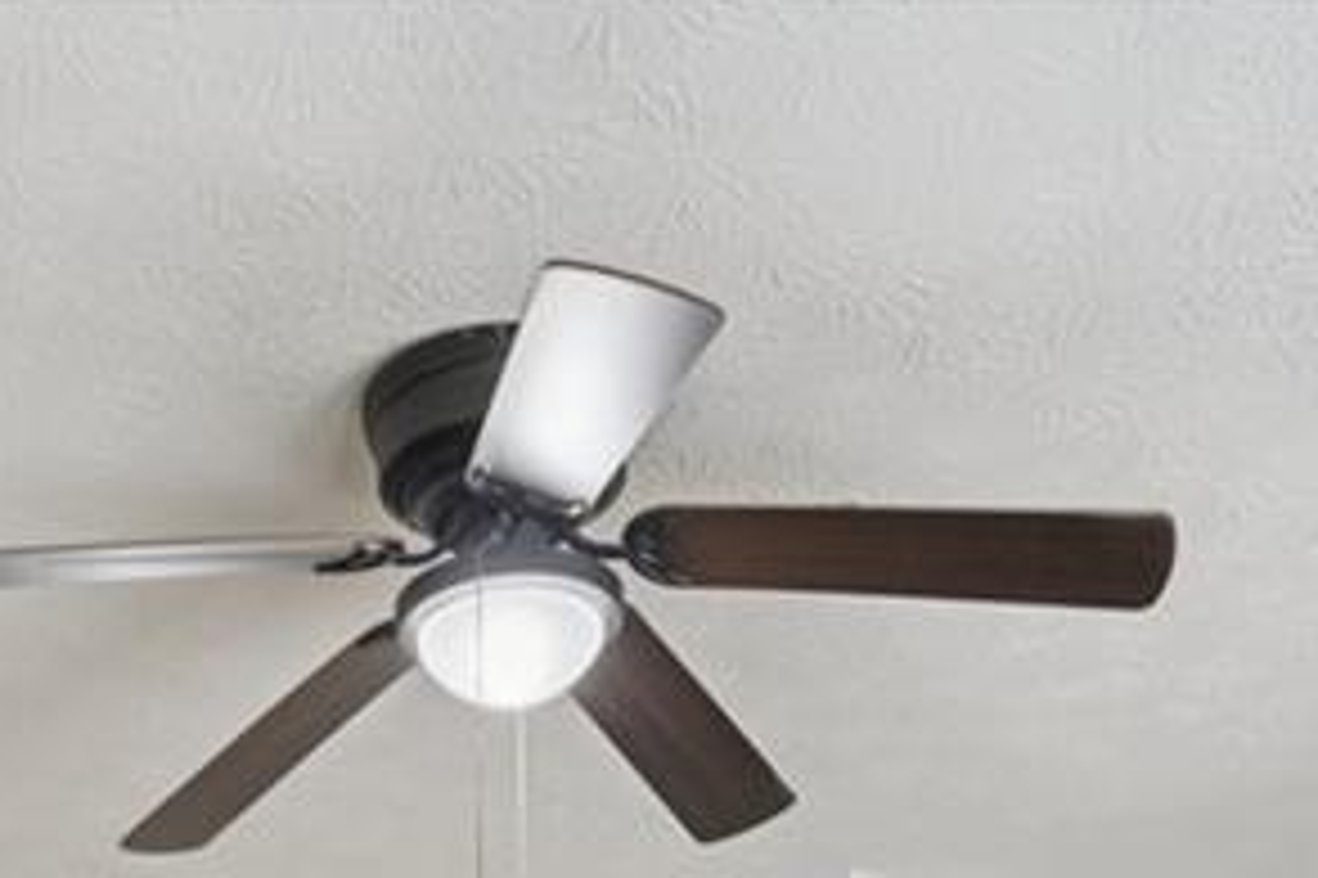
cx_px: 418
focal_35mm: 56
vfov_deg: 19.2
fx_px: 2049
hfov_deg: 35.2
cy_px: 1511
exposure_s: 1/10
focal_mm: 16
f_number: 8
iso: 400
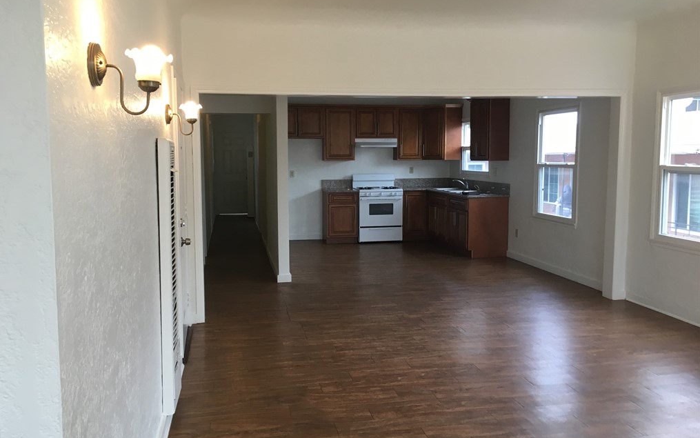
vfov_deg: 40.6
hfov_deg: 61.2
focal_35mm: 31
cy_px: 213
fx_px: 592
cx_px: 348
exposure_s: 1/30
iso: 32
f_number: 2.2
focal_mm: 4.15
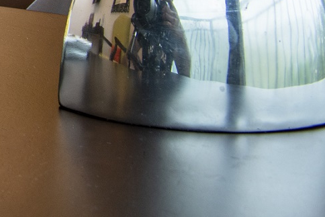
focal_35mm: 109
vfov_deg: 11.2
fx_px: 984
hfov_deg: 14.4
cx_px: -391
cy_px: -247
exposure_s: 1/4
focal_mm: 24
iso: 200
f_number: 9
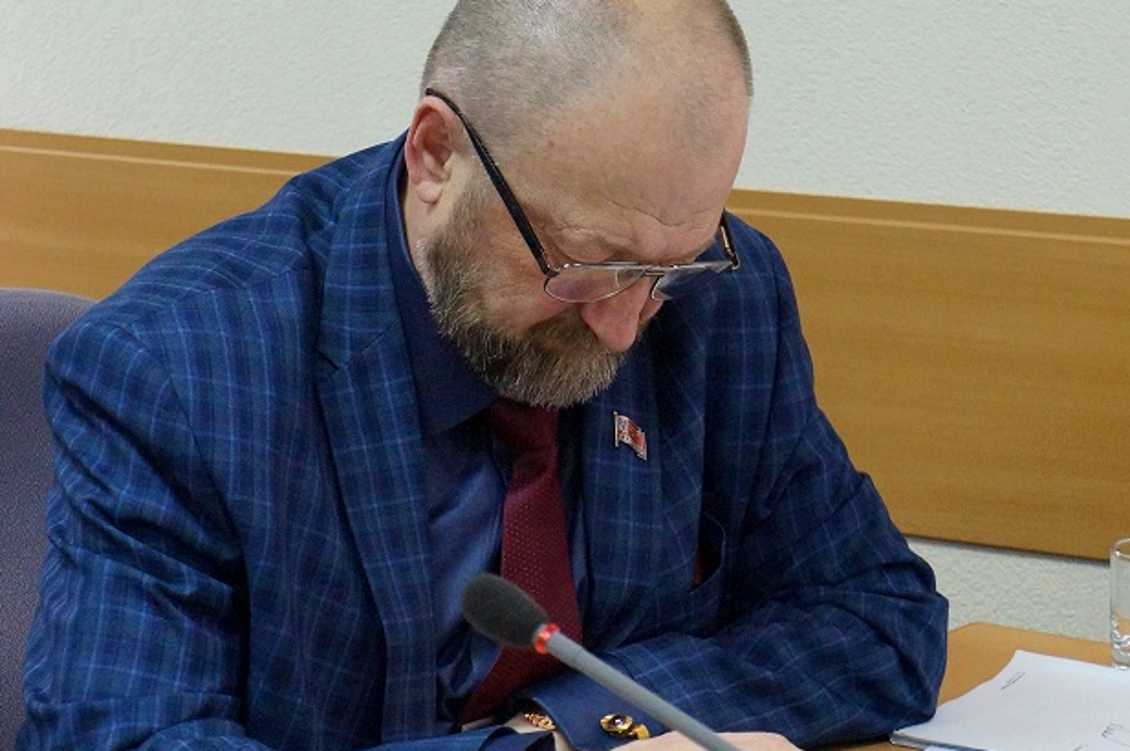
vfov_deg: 10.0
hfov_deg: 15.0
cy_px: 412
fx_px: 4290
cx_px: 504
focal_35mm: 137
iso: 3200
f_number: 5.6
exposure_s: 1/160
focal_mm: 55
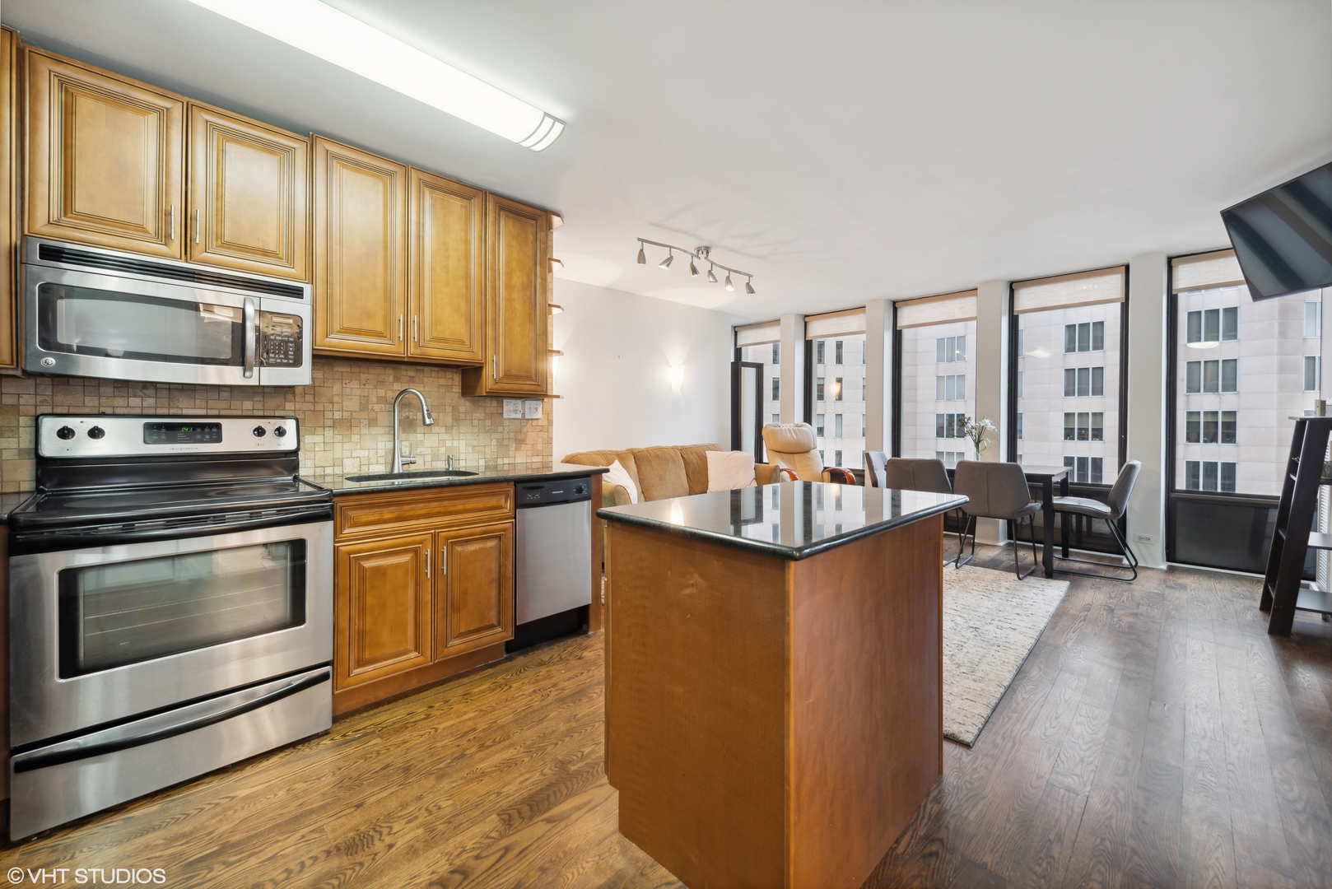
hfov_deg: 104.2
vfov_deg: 81.3
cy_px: 444
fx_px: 518
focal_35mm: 14
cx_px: 666
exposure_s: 1.3
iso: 100
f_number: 8
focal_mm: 14
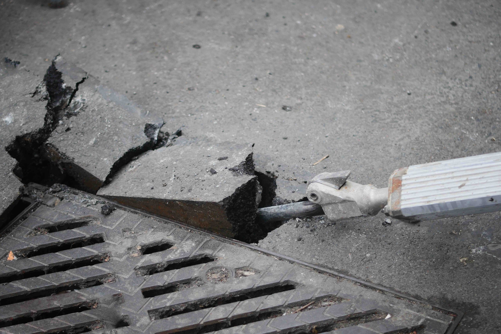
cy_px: 167
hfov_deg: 22.9
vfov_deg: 15.4
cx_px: 250
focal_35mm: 89
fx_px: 1239
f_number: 1.8
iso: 200
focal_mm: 43
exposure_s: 1/640
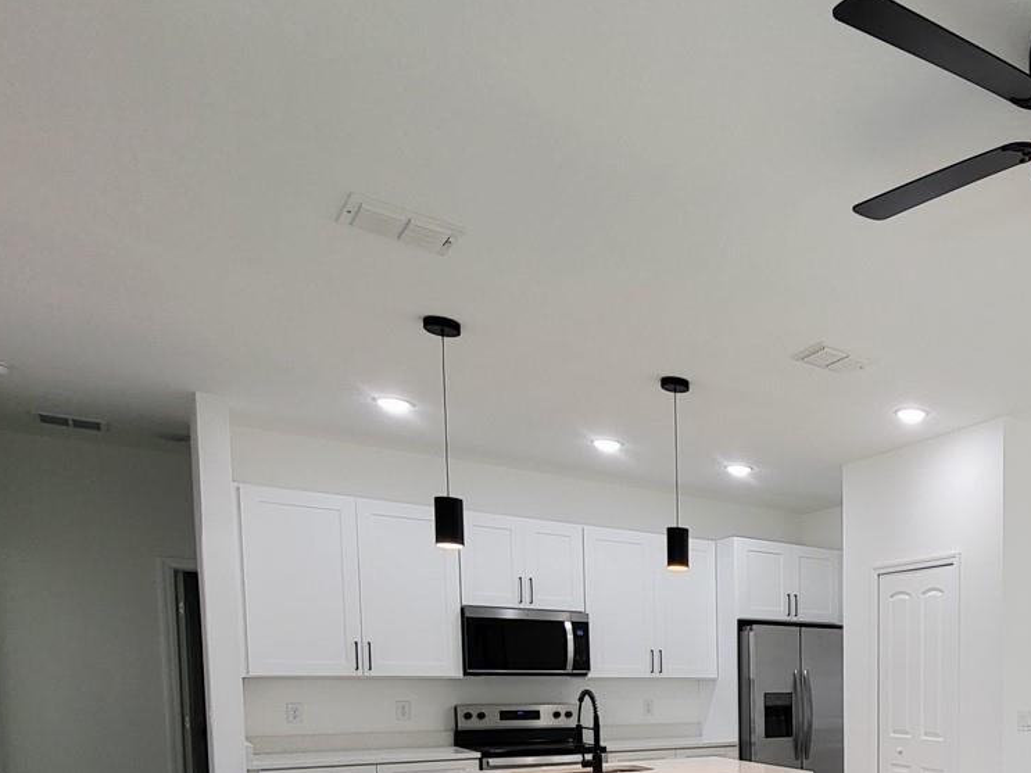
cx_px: 984
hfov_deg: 53.0
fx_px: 834
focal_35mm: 28
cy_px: 736
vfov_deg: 44.0
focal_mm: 1.74
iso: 50
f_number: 2.2
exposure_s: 1/60
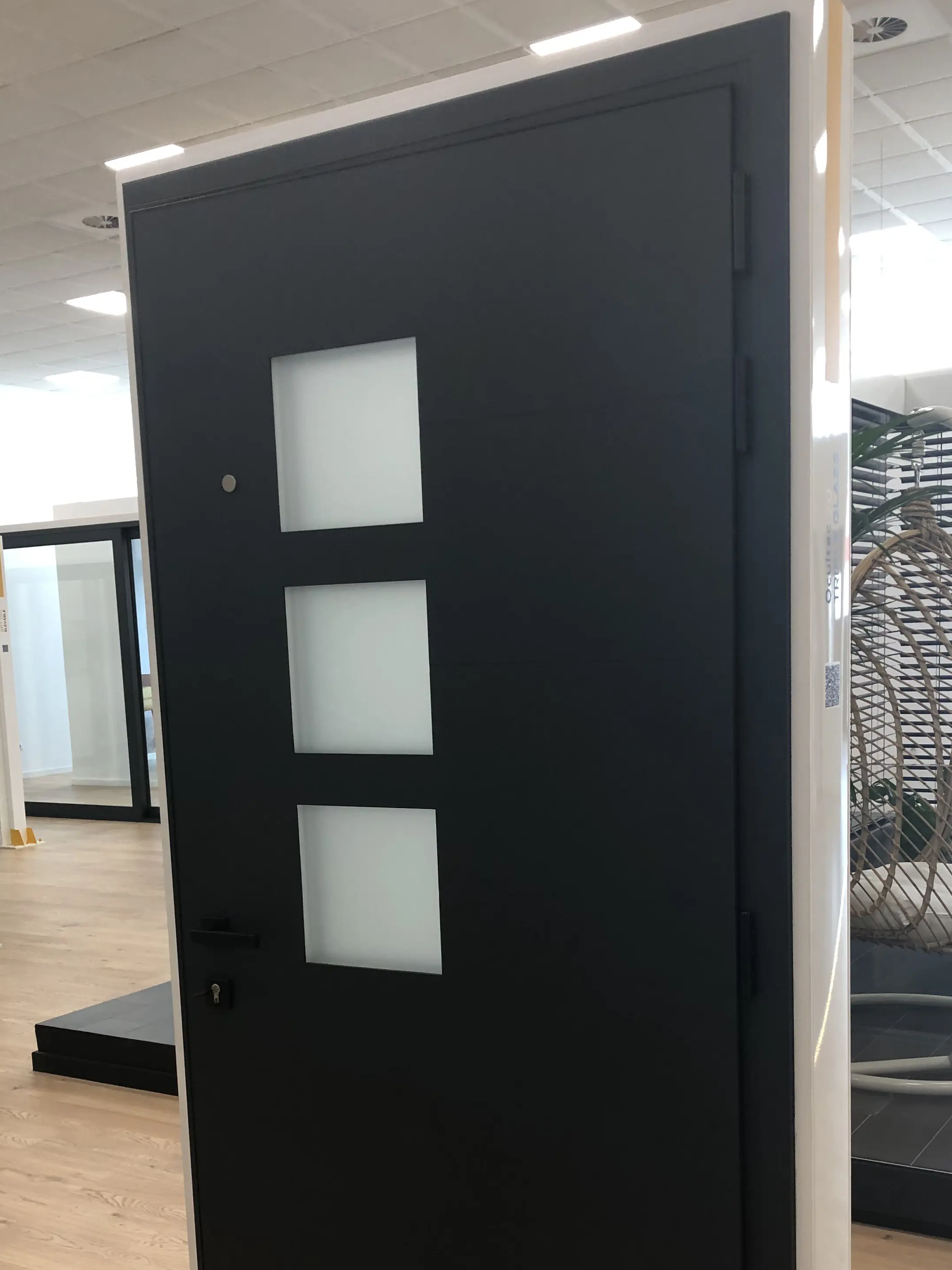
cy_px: 849
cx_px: 512
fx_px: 1430
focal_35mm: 39
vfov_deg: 47.1
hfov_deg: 36.8
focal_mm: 4
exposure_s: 1/33
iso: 40
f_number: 1.8
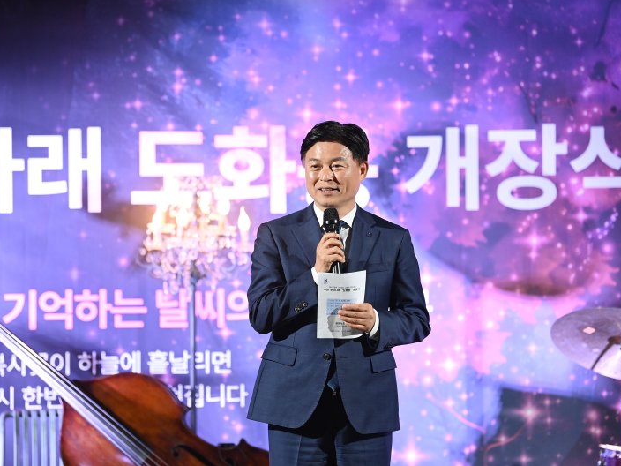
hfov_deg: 12.9
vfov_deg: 9.7
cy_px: 232
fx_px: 2745
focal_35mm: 153
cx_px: 288
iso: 3200
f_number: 2.8
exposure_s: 1/800
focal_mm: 140
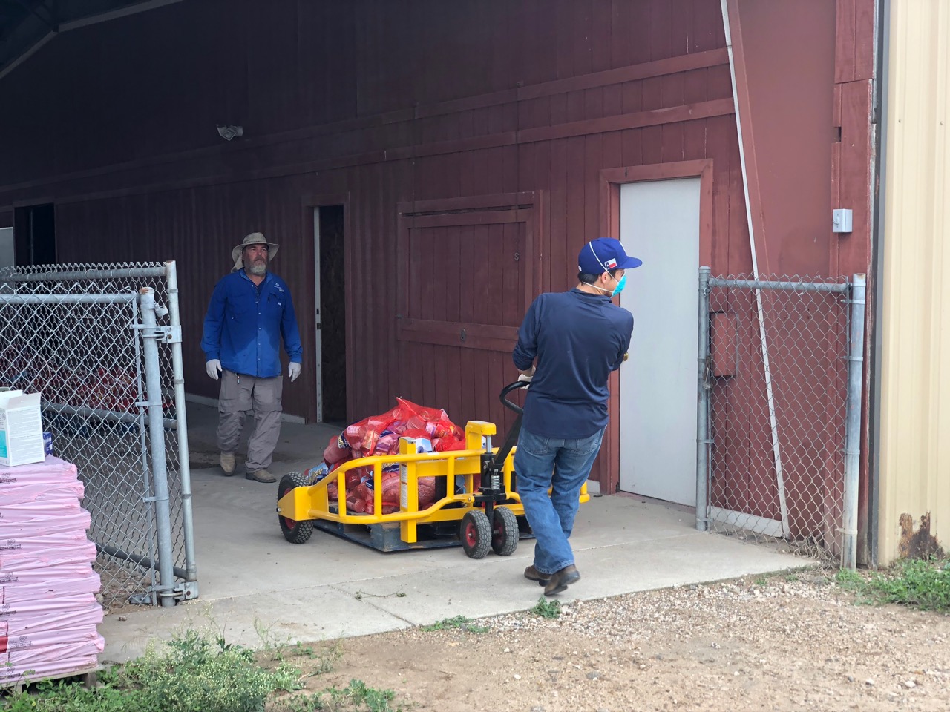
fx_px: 1427
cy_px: 356
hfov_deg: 36.8
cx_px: 475
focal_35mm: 52
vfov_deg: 28.0
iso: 25
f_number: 2.4
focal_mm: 6
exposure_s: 1/120
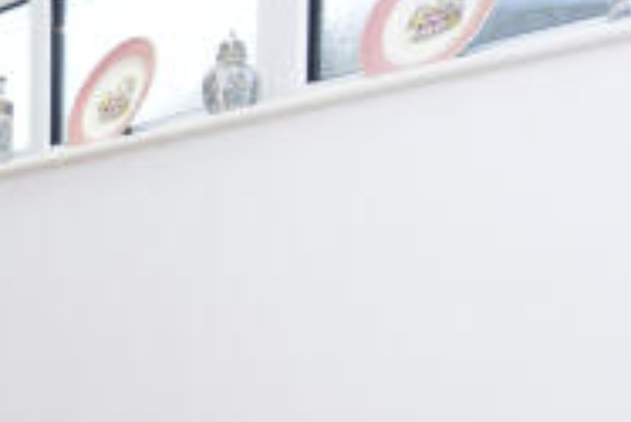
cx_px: -121
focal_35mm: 82
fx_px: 1438
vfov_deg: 15.9
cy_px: 538
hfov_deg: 22.8
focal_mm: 10
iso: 250
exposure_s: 1/160
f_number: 5
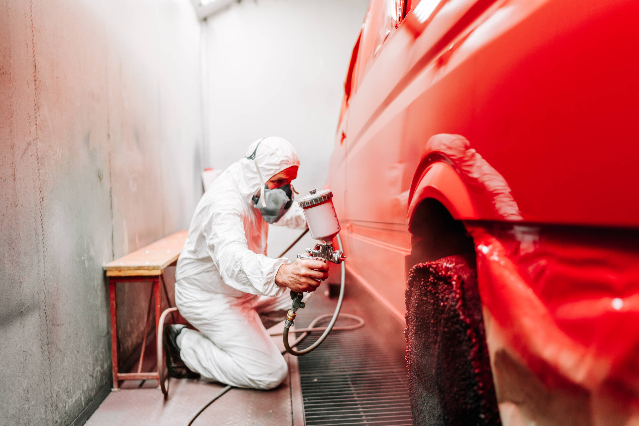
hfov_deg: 54.4
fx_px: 621
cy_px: 213
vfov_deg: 37.9
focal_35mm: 35
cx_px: 320
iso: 640
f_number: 1.7
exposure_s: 1/320
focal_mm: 35
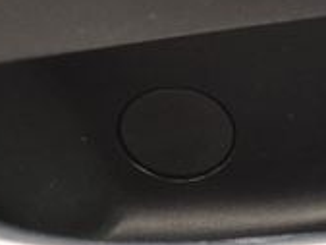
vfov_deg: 10.5
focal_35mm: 139
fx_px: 1310
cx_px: 745
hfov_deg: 11.9
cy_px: 314
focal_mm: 5.4
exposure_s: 1/180
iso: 125
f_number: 1.8
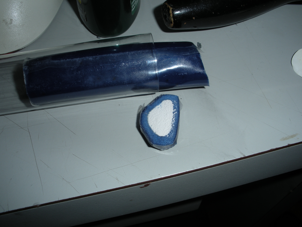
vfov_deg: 39.7
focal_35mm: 36
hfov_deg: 51.4
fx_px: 314
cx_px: 151
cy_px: 114
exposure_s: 1/60
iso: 64
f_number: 5.6
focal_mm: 6.3
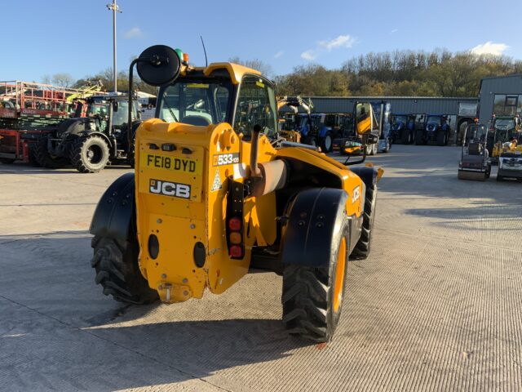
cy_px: 196
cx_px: 261
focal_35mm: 29
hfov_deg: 61.7
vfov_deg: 48.2
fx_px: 437
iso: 16
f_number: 1.8
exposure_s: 1/816
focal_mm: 3
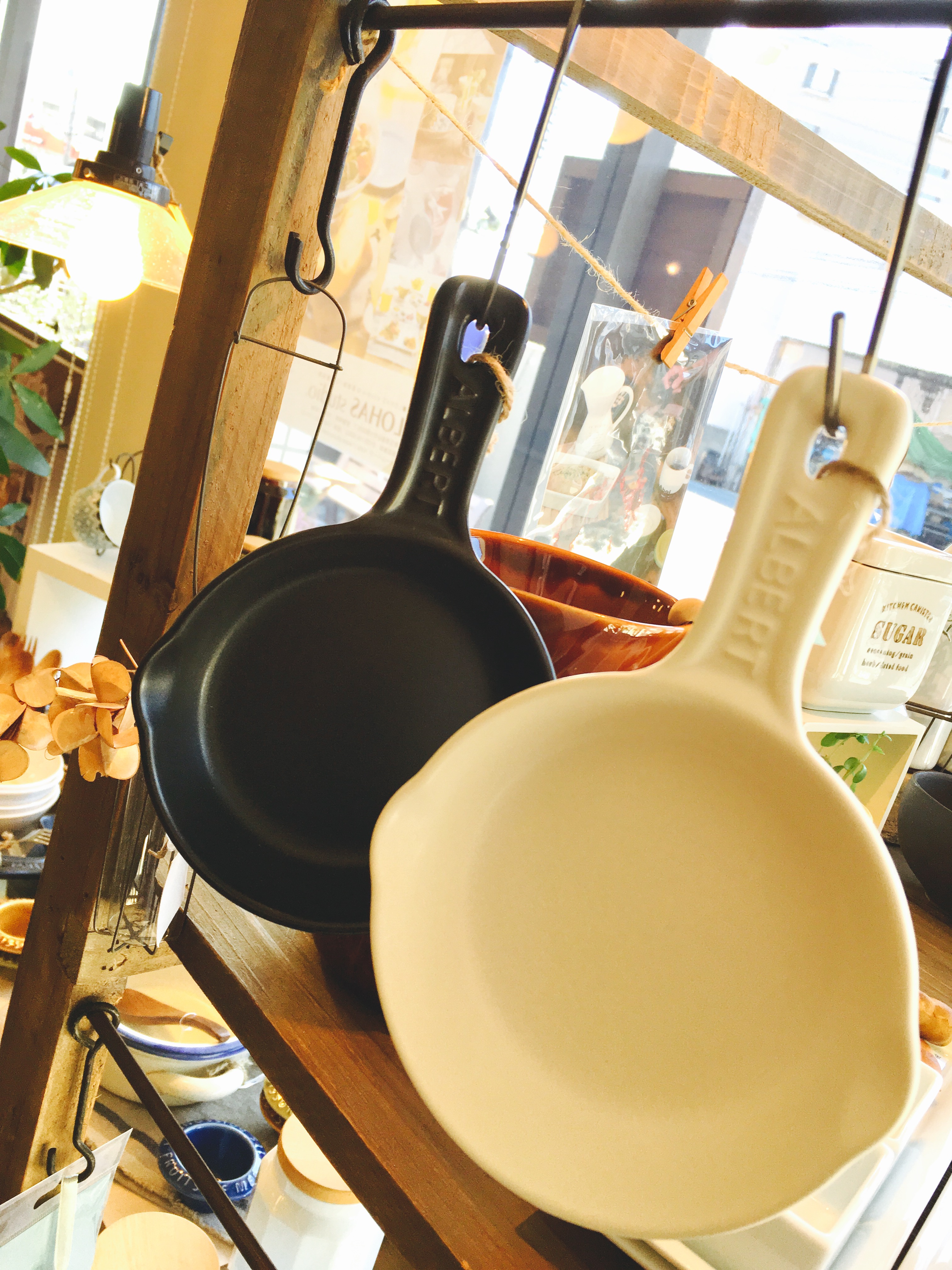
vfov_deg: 61.7
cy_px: 635
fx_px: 1063
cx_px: 476
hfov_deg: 48.2
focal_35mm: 29
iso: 40
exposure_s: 1/120
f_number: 2.2
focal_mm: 4.15
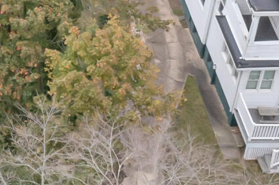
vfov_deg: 6.9
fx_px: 1517
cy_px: -115
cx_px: -271
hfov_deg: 9.8
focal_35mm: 196
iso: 100
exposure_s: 1/240
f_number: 5.6
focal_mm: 10.26
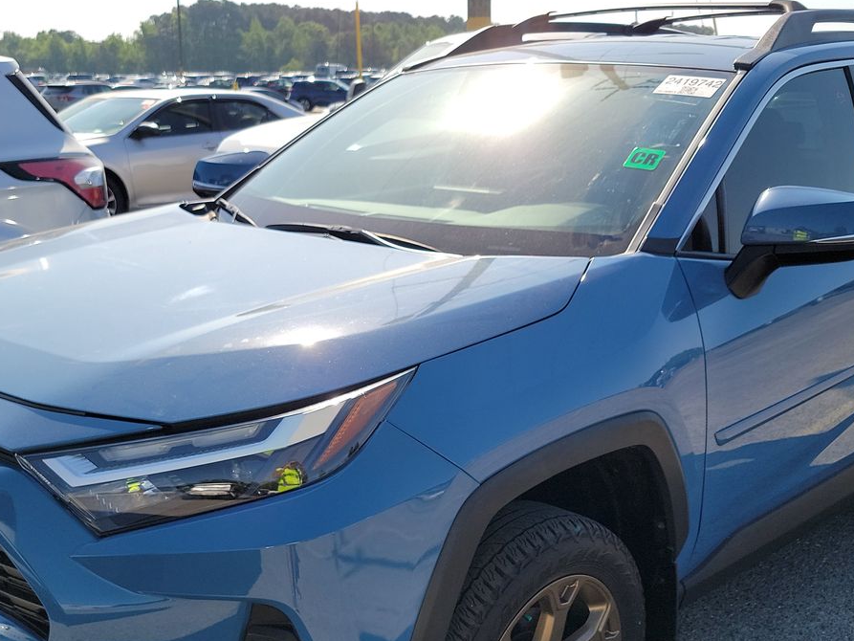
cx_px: 451
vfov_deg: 33.3
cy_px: 438
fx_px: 1061
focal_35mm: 43
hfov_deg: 43.8
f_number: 1.8
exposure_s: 1/736
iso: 50
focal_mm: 6.7
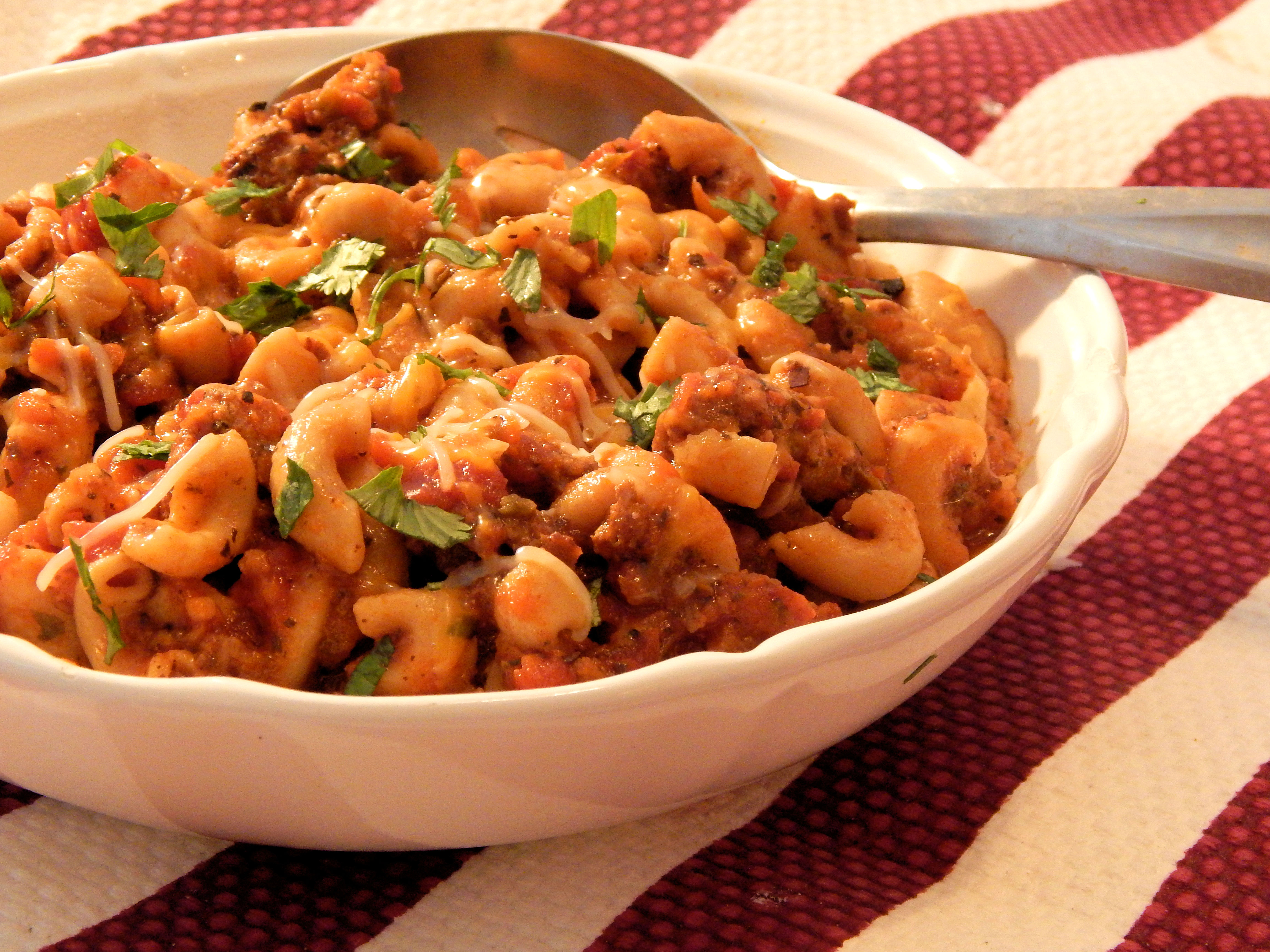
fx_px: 3449
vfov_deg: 15.7
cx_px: 635
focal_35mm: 94
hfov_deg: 20.9
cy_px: 476
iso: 200
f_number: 4.4
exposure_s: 1/8
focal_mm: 16.6
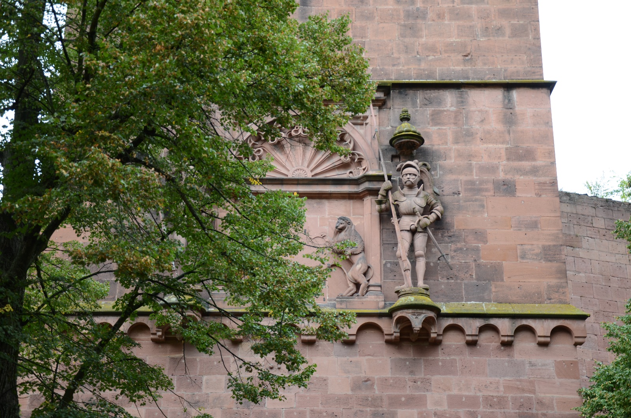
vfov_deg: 26.4
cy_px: 209
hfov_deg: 39.0
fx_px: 892
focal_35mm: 51
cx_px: 316
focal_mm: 34
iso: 250
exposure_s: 1/50
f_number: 4.2
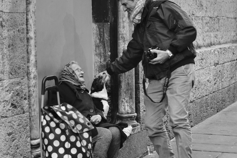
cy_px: 88
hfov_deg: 25.4
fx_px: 525
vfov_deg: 17.1
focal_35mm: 80
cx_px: 118
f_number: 1.8
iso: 640
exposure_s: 1/60
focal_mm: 35
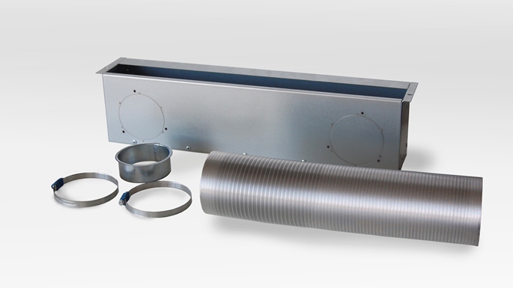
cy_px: 128
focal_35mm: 56
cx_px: 257
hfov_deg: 37.5
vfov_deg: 21.6
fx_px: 755
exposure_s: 1/125
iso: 400
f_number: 5.6
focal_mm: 35
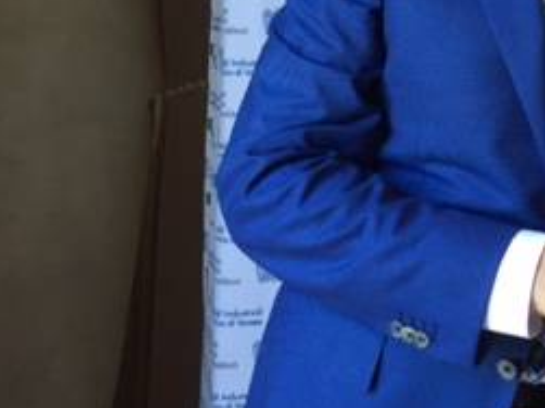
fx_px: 1165
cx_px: 651
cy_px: 17
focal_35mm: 74
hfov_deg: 24.0
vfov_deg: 19.4
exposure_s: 1/33
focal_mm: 4.15
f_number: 2.2
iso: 64
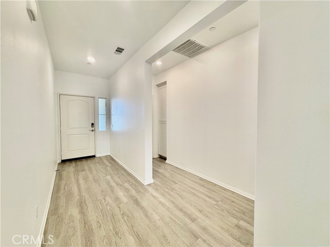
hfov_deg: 102.1
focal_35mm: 14
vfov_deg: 85.7
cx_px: 165
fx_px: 133
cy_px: 124
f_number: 2.2
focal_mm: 2.22
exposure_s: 1/120
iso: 125
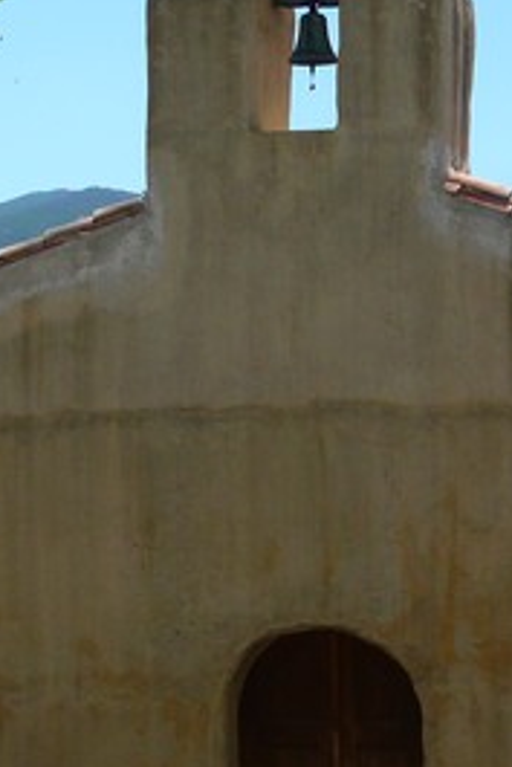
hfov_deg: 12.6
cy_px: 480
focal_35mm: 103
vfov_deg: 19.8
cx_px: 798
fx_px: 2194
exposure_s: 1/200
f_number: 4.5
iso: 100
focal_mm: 7.4
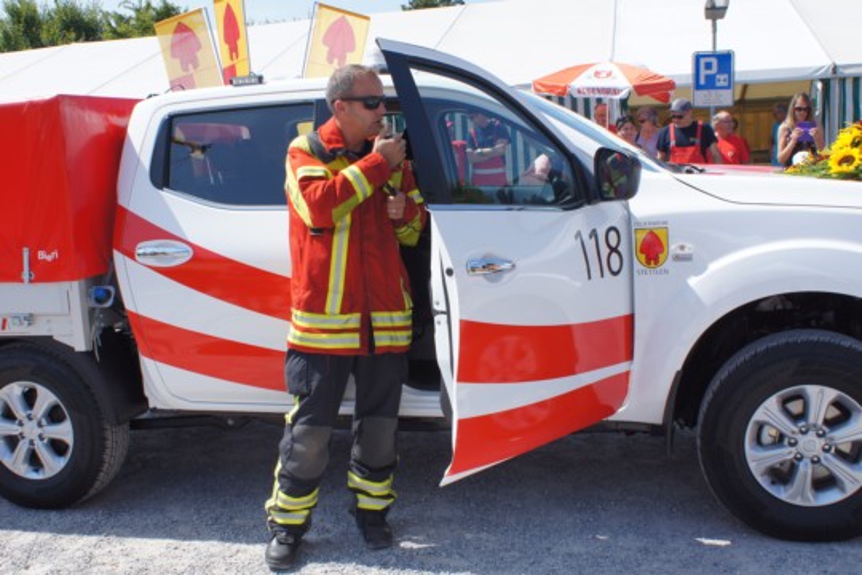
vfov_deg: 34.2
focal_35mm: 39
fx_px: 934
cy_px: 288
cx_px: 431
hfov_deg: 49.6
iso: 100
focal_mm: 26
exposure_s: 1/100
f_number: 11
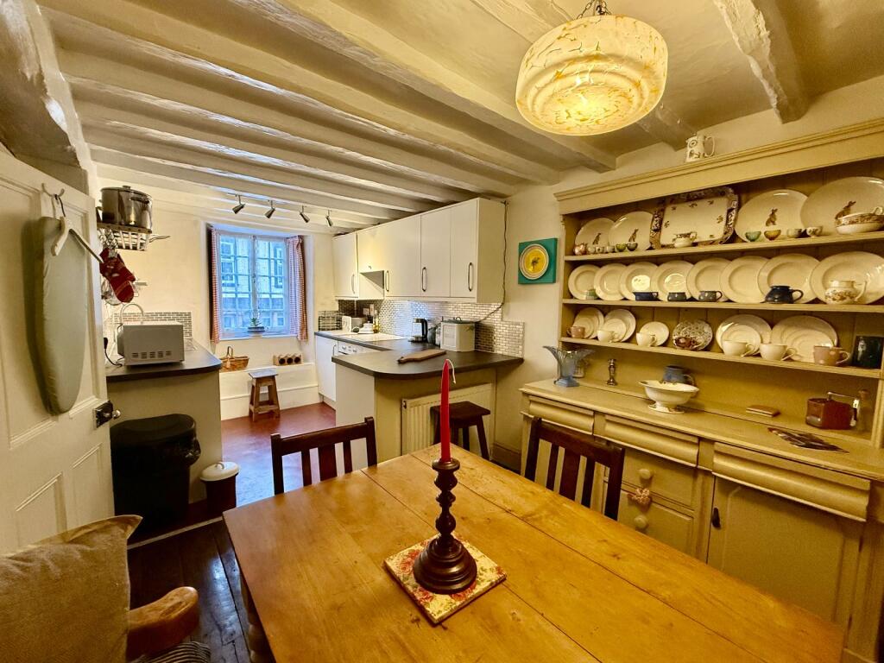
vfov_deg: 85.7
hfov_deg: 102.1
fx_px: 358
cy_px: 332
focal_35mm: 14
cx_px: 442
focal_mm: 2.22
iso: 400
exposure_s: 1/100
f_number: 2.2
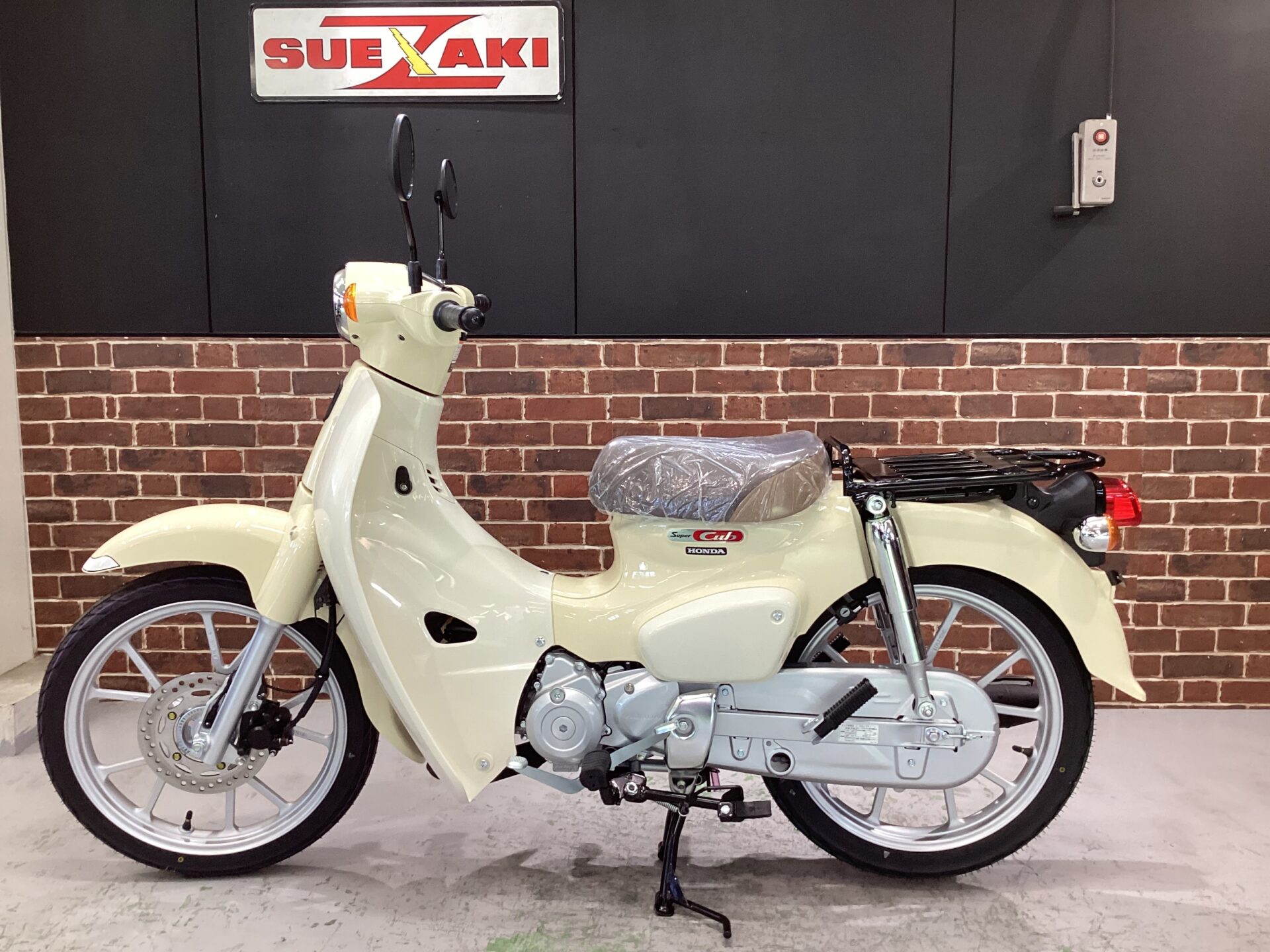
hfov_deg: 58.4
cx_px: 635
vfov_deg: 45.4
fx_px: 1137
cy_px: 476
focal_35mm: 31
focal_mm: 3.3
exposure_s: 1/60
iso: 125
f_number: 2.4
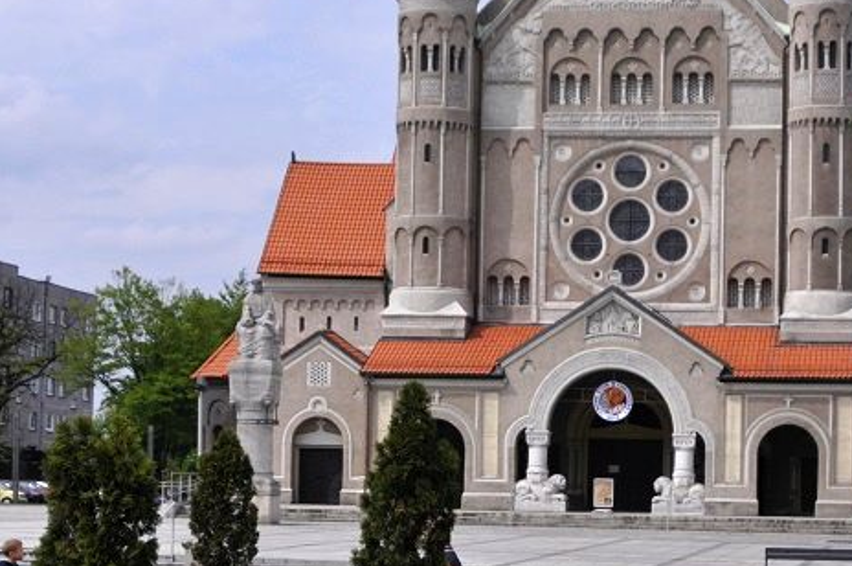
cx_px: 444
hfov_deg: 21.1
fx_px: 2292
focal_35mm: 97
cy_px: 408
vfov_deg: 14.0
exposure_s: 1/2500
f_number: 7.1
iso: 640
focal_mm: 30
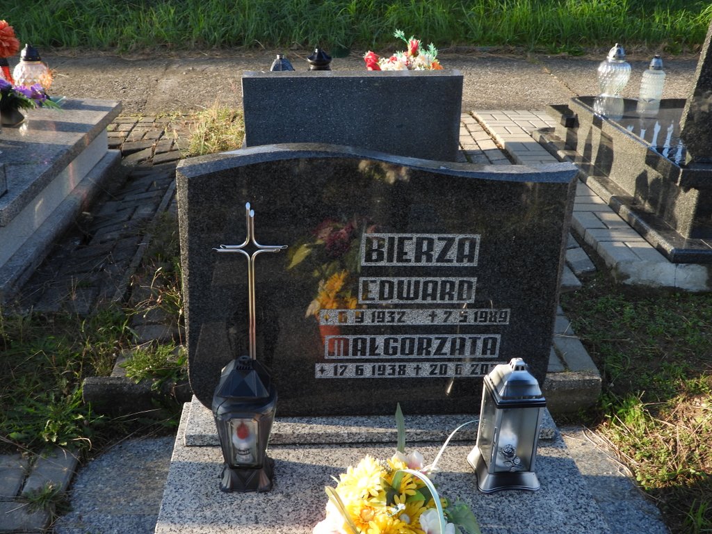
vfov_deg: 40.7
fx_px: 720
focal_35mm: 35
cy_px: 267
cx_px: 356
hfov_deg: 52.6
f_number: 3.2
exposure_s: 1/250
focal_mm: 6.3
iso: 100
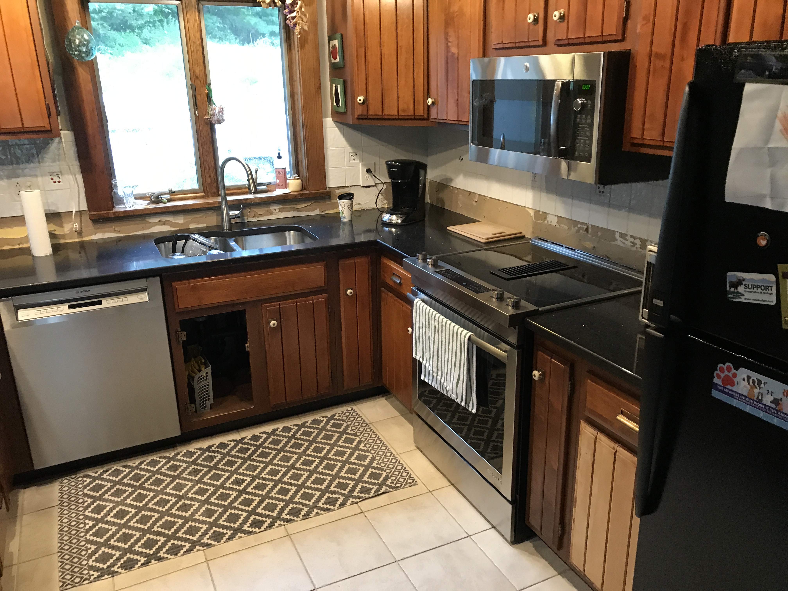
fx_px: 637
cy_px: 296
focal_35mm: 28
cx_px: 394
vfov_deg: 49.7
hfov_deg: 63.4
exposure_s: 1/15
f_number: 1.8
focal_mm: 3.99
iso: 80
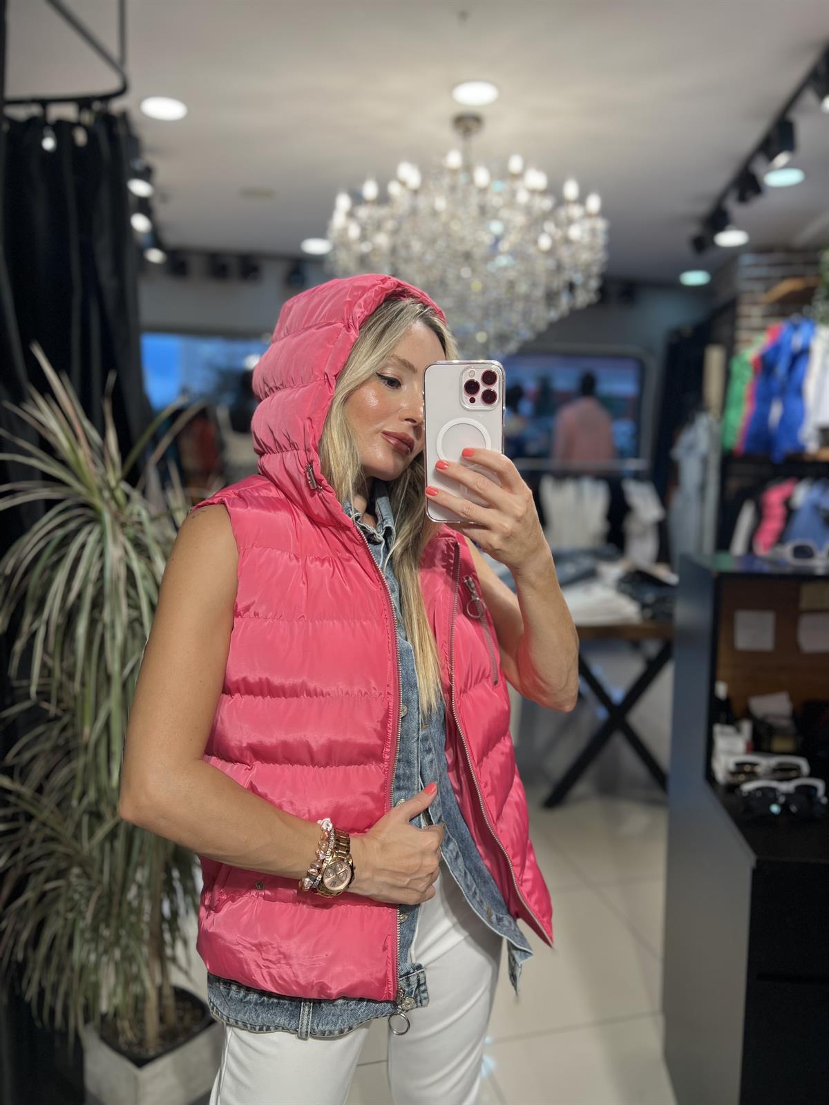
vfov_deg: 67.3
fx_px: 830
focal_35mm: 26
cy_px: 552
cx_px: 414
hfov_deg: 53.1
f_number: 1.5
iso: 40
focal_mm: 5.7
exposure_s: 1/192
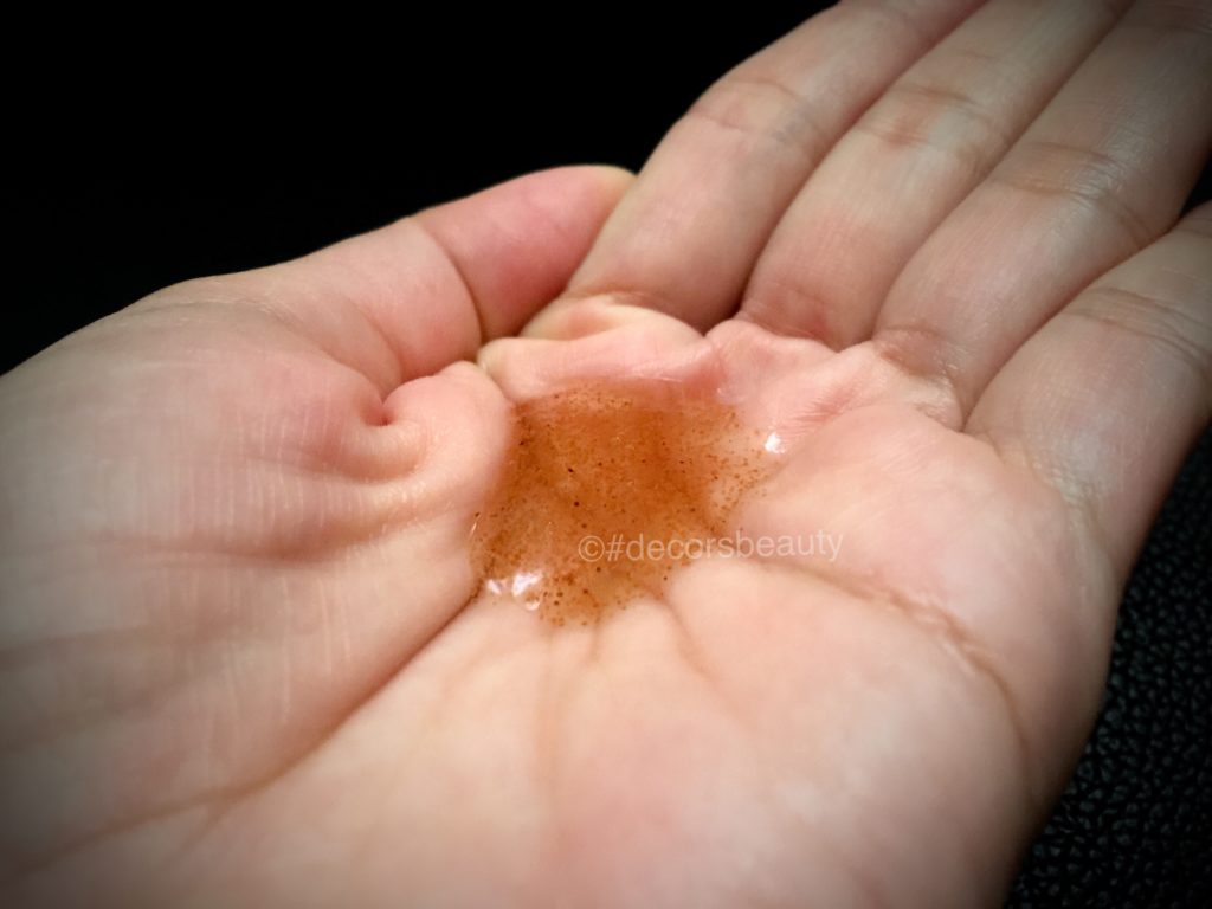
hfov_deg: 61.7
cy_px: 454
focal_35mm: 29
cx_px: 606
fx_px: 1015
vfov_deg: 48.2
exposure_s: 1/8
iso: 125
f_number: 2.2
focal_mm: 4.15
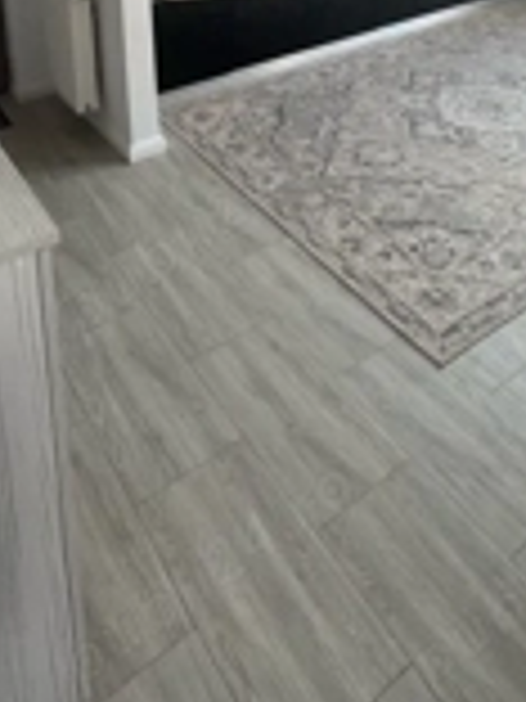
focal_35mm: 36
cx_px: 297
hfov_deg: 39.6
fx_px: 729
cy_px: -72
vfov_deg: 41.0
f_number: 2.2
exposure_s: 1/99
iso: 125
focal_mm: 2.22
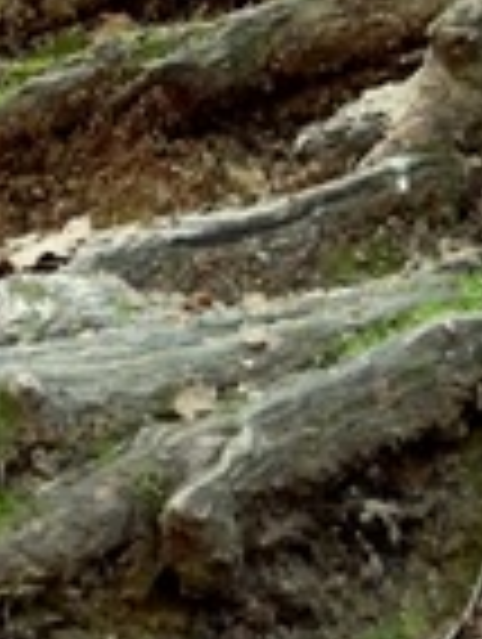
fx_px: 8922
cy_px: -58
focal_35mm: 482
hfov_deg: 3.1
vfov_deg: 4.1
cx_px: -153
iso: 400
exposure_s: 1/20
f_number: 4
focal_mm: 15.2
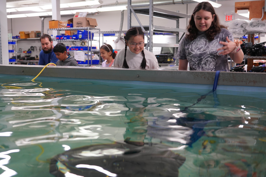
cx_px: 133
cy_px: 88
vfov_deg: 30.5
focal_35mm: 44
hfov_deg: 44.5
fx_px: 325
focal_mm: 44
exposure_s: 1/160
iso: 2000
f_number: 4
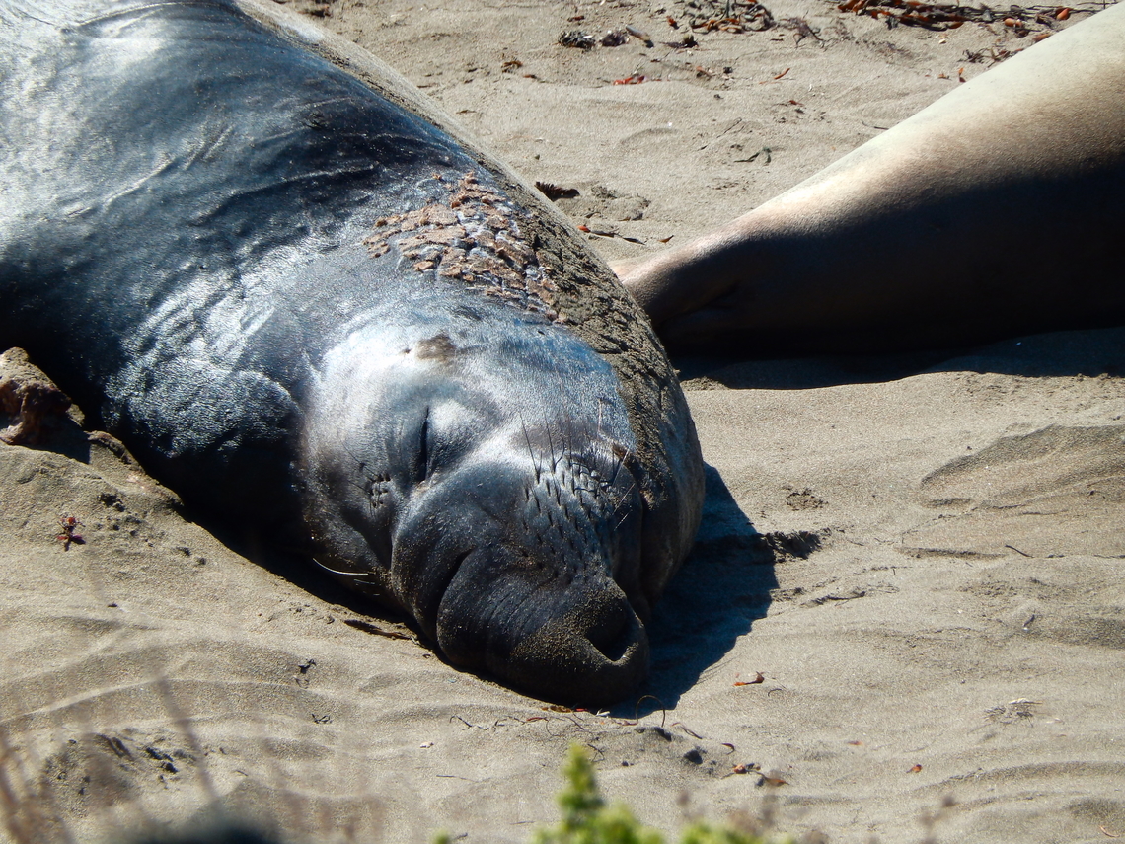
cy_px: 422
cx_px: 562
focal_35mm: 565
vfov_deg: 2.6
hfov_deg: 3.5
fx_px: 18362
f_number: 5.7
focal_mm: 101.1
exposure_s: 1/320
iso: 80
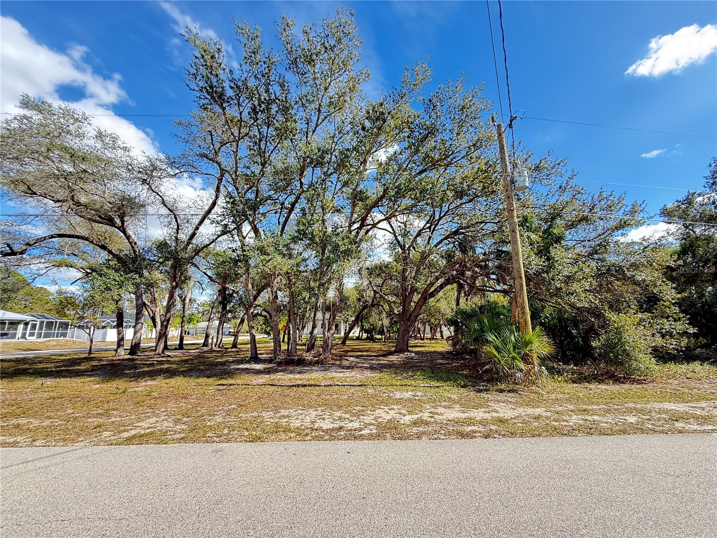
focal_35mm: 14
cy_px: 269
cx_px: 358
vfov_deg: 85.7
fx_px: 290
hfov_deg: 102.1
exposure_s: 1/208
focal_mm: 2.22
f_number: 2.2
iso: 64
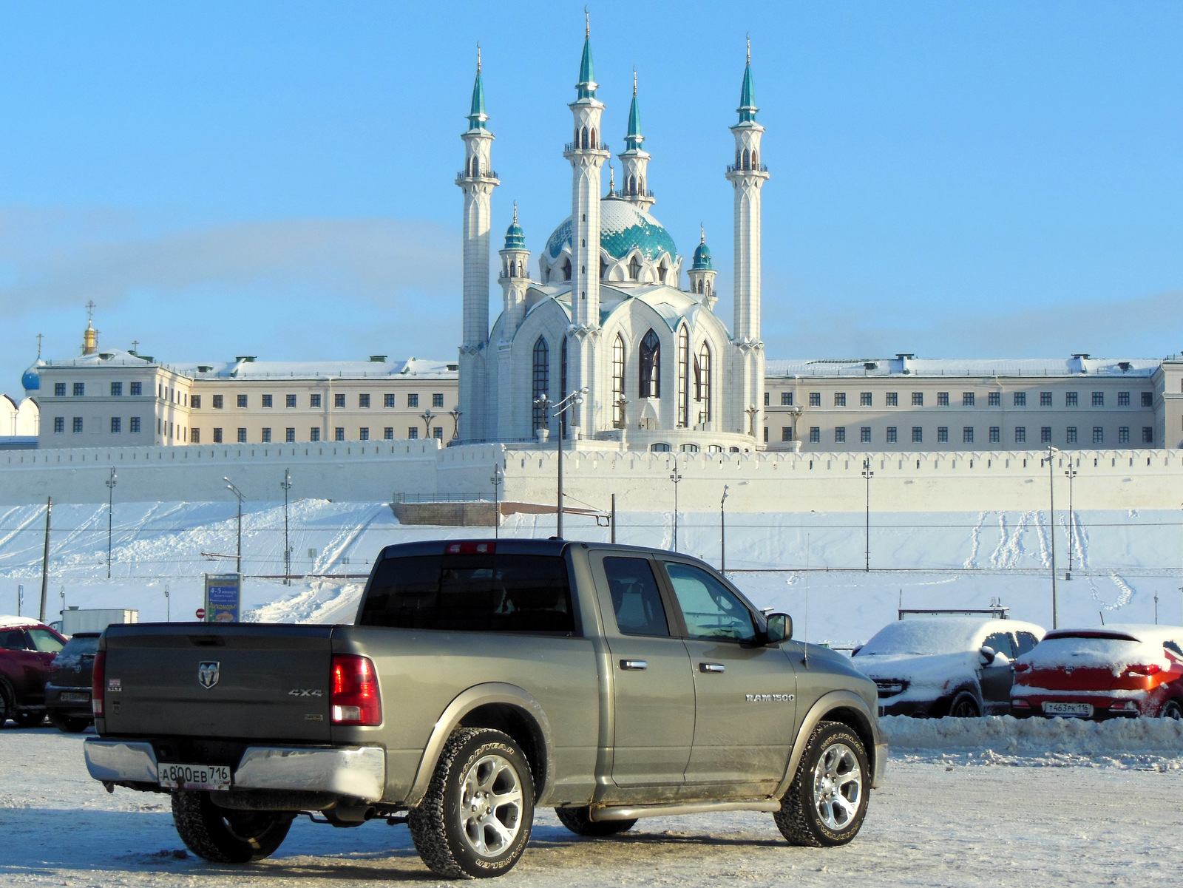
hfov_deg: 24.4
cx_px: 592
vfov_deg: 18.4
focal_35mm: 80
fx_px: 2735
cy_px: 444
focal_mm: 14.3
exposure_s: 1/640
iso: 125
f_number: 5.4
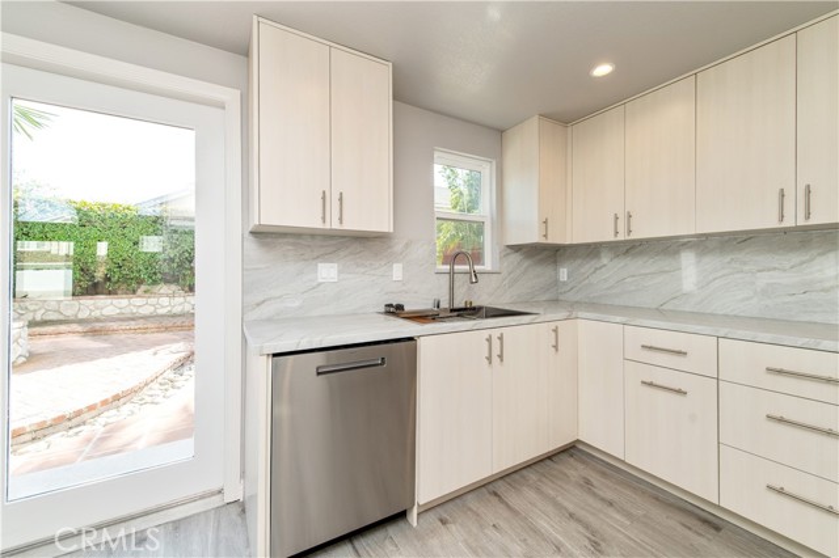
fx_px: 326
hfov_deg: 104.3
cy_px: 279
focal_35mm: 14
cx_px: 420
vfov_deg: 81.1
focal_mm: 14
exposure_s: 1/125
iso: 160
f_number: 5.6
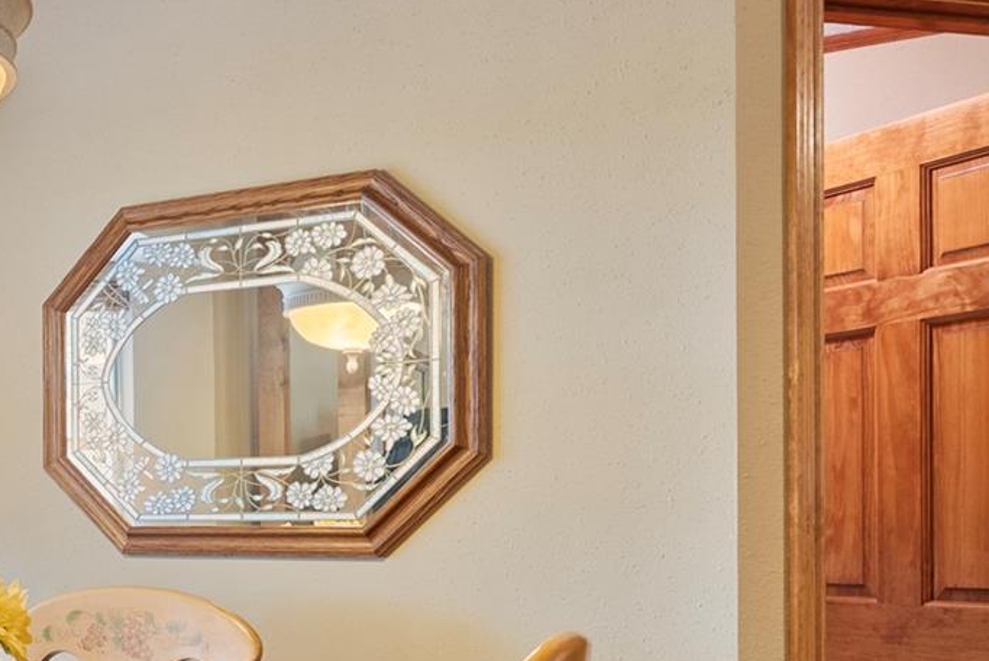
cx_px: -168
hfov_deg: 34.0
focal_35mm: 48
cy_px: 531
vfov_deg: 27.5
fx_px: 1319
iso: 250
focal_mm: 16
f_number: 8
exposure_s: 8
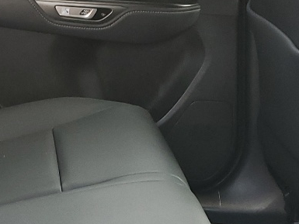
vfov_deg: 13.6
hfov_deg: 18.0
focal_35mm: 108
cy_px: 197
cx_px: 48
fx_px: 933
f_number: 1.5
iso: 88
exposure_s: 1/120
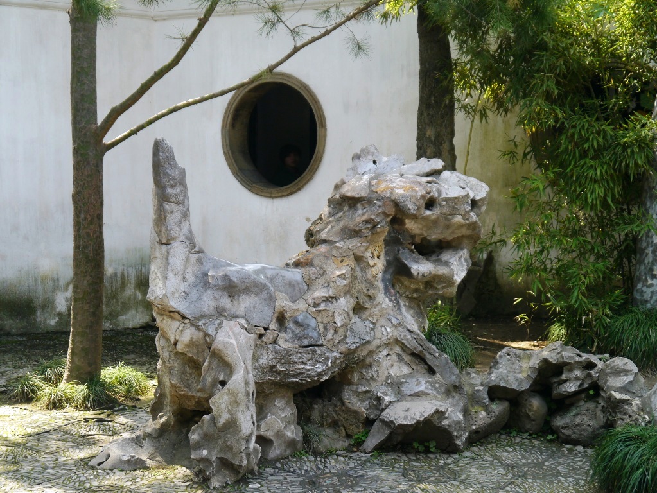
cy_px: 246
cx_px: 328
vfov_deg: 28.0
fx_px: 987
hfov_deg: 36.8
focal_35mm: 52
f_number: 4.7
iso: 250
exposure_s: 1/60
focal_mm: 26
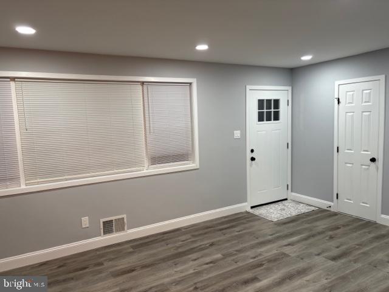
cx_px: 194
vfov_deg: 53.1
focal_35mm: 26
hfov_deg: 67.3
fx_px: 292
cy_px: 146
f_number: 1.6
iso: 100
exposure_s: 1/60
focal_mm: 5.96
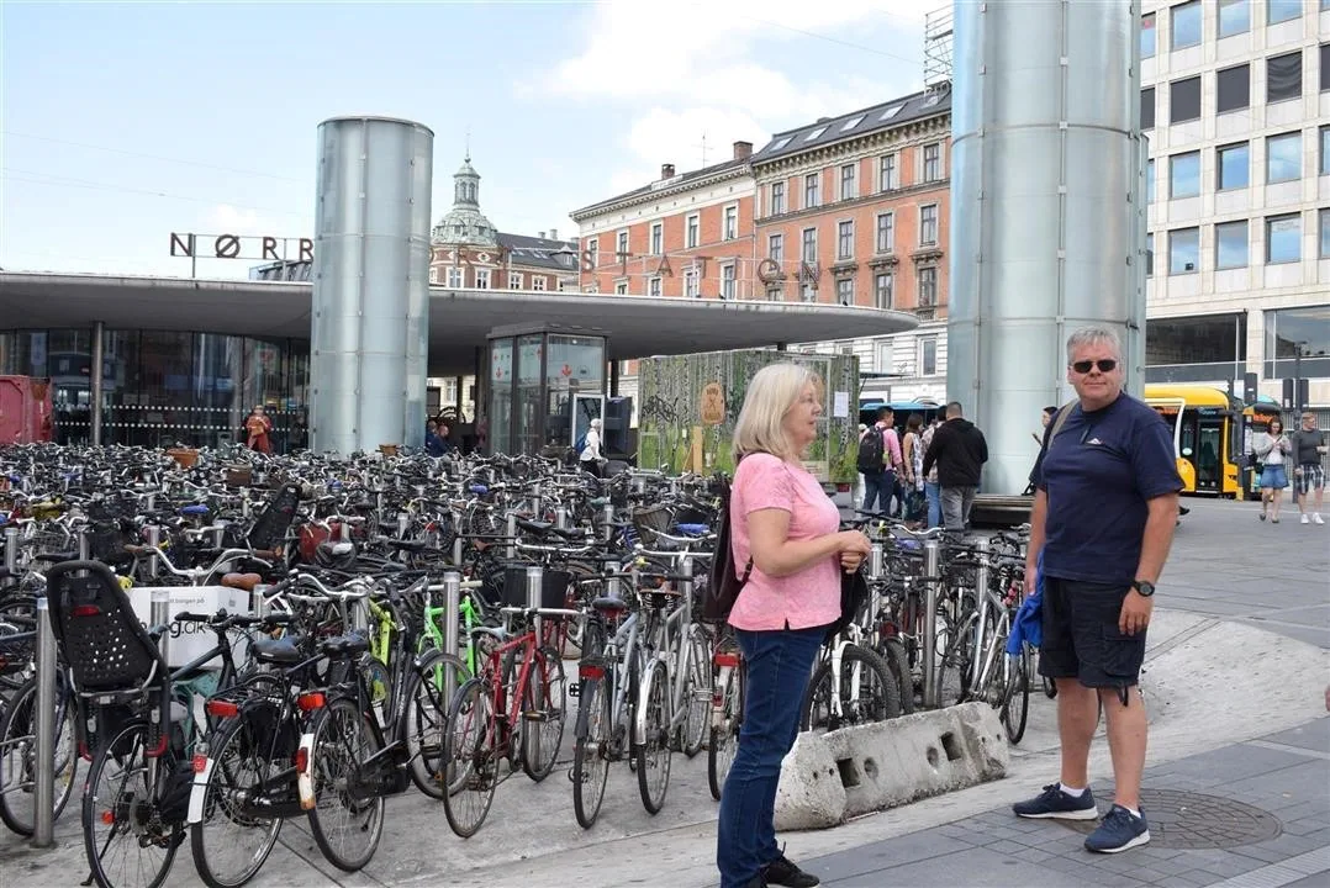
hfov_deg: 51.3
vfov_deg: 35.5
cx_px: 665
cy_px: 444
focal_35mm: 38
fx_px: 1386
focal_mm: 25
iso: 200
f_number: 8
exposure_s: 1/250
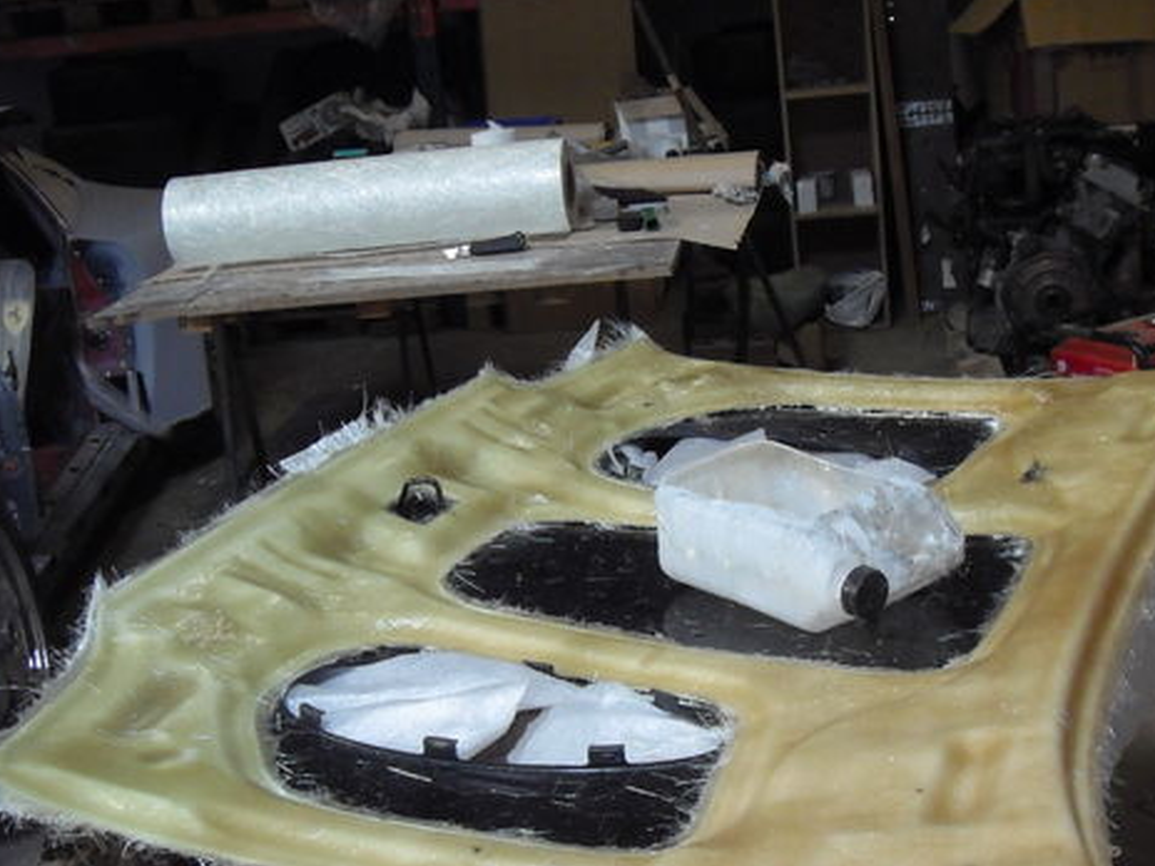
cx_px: 655
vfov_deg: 28.4
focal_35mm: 51
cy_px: 550
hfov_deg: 37.4
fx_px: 1702
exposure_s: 1/60
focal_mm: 6.2
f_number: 2.7
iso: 400
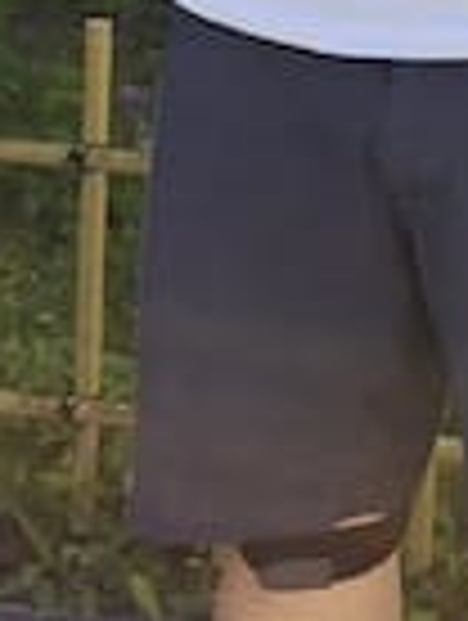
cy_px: -346
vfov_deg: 13.8
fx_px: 2390
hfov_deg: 10.7
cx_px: -274
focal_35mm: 133
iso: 10
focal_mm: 6.3
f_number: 1.7
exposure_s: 1/268
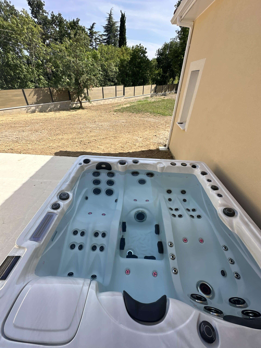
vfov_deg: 102.1
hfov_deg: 85.7
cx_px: 130
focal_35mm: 14
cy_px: 174
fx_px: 141
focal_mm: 2.22
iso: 50
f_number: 2.2
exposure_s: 1/1114
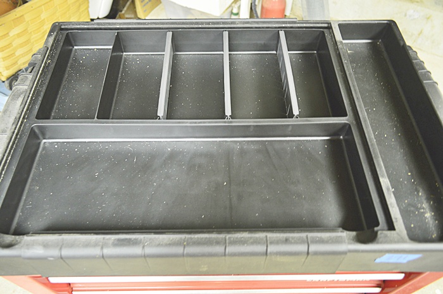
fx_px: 332
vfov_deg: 47.8
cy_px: 147
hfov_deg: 67.4
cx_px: 222
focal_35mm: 27
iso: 800
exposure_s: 1/4
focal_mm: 18
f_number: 3.5
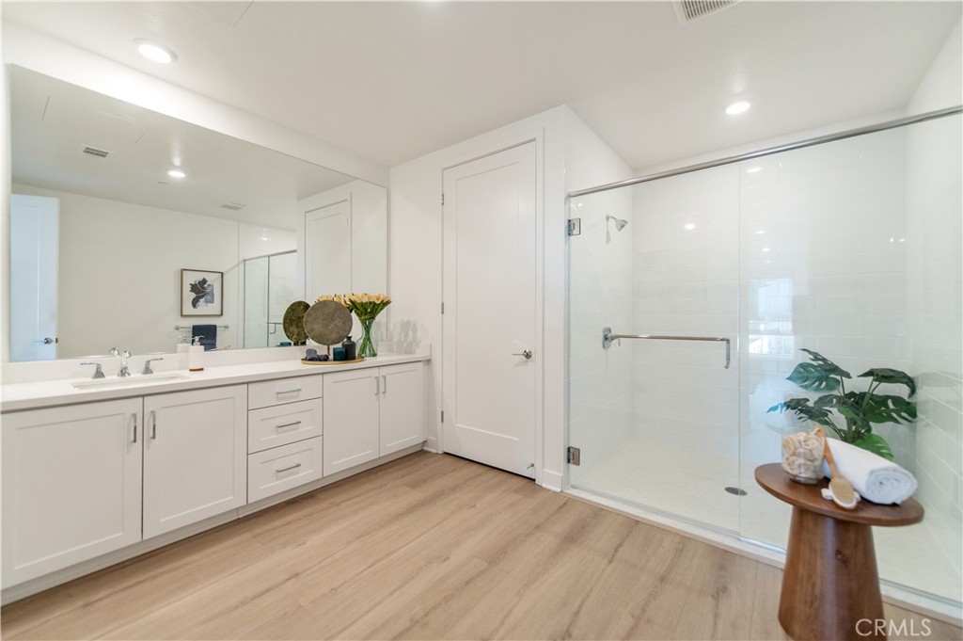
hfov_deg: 104.3
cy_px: 320
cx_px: 482
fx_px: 374
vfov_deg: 81.1
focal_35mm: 14
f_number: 2.8
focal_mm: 14
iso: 560
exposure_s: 1/125
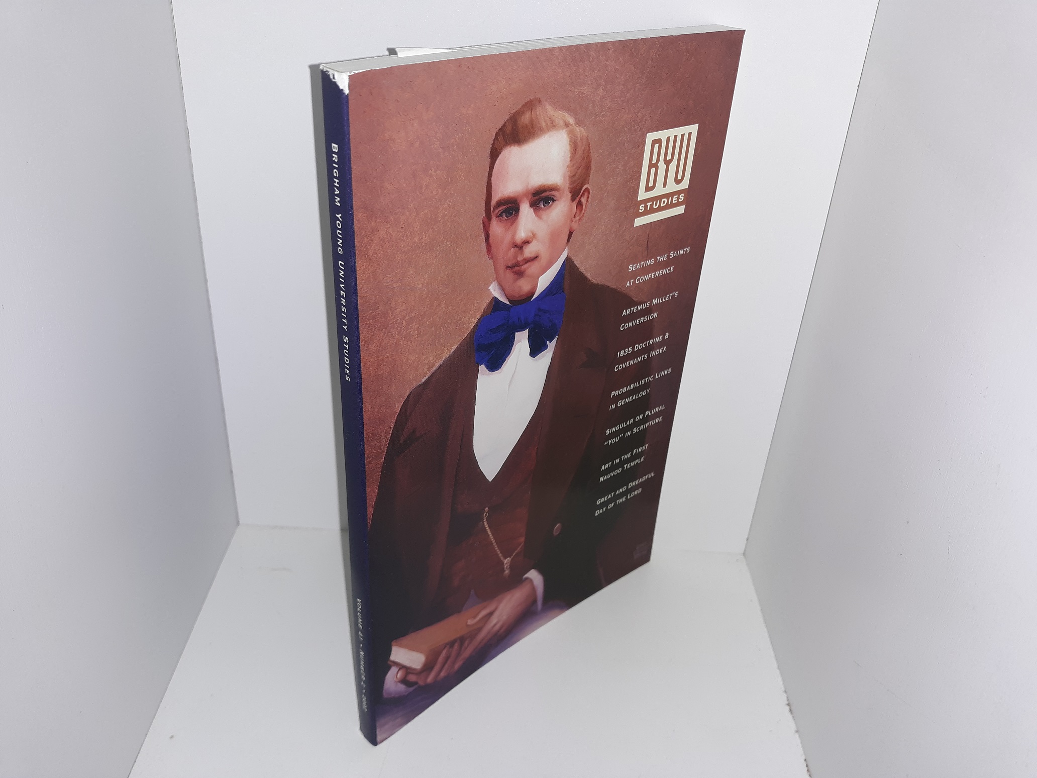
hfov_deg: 63.4
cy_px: 389
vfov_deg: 49.7
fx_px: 839
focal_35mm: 28
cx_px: 518
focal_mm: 3.7
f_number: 1.7
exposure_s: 1/123
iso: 40
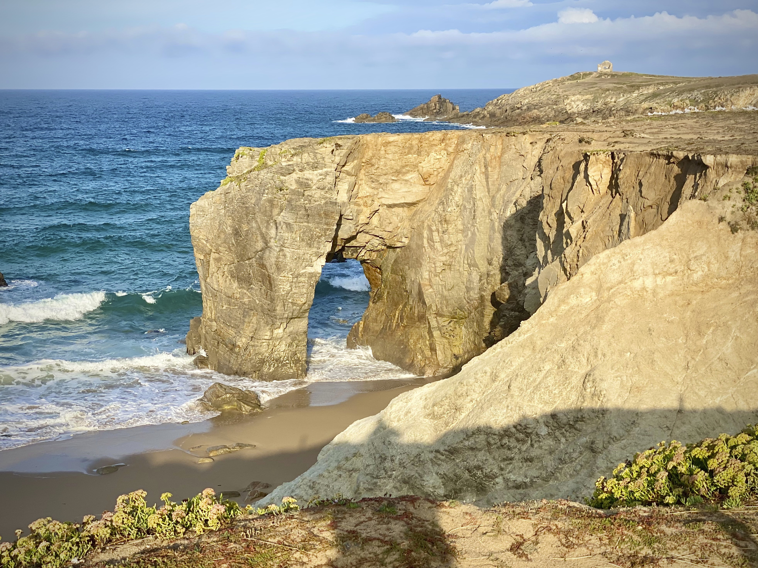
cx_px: 379
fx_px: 1138
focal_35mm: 52
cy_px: 284
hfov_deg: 36.8
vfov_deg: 28.0
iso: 20
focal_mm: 6
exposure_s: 1/1453
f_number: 2
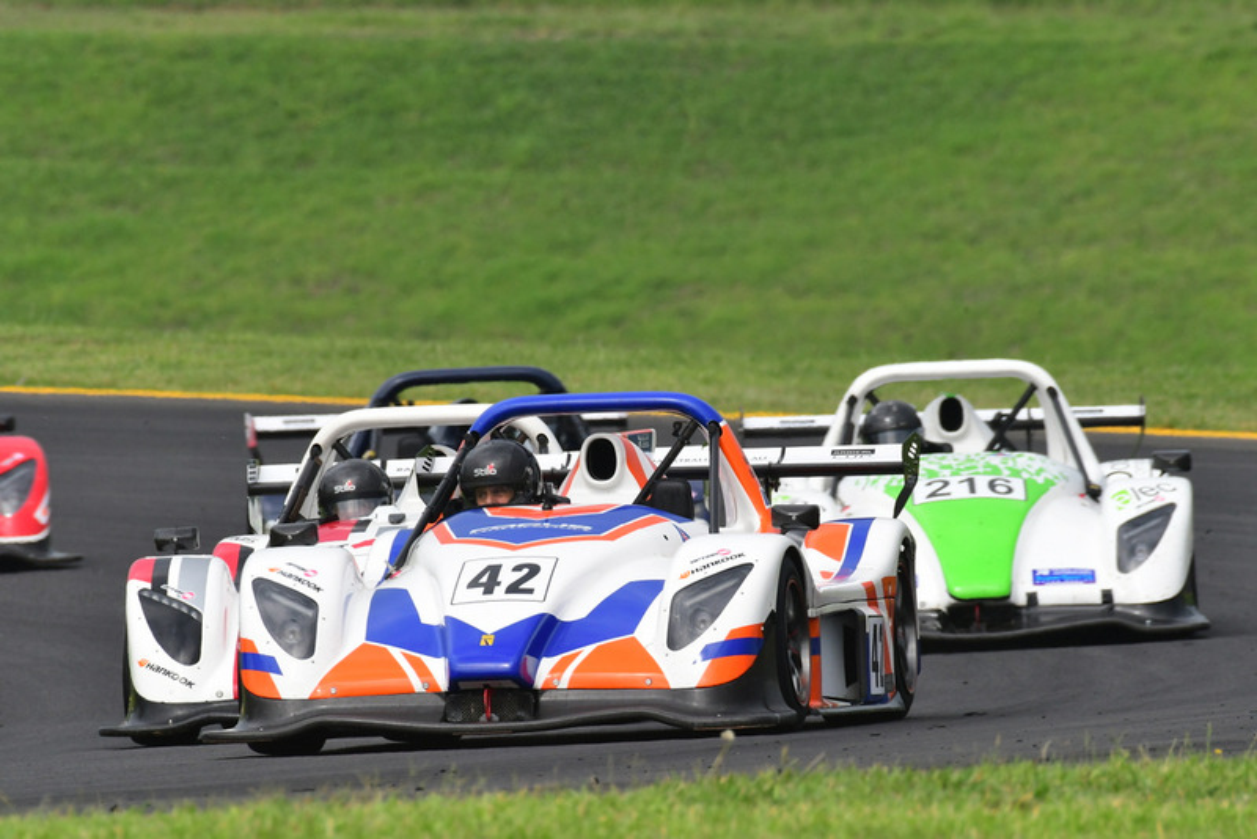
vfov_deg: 2.0
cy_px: 420
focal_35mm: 690
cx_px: 628
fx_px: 24100
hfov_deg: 3.0
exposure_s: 1/640
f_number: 10
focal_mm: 460
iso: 500
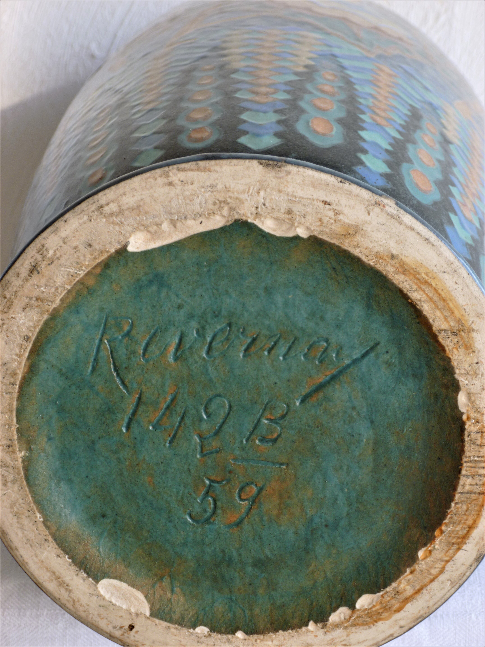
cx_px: 242
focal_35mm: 64
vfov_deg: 30.3
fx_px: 1196
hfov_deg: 22.9
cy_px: 324
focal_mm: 11.5
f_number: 4.5
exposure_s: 1/20
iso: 100
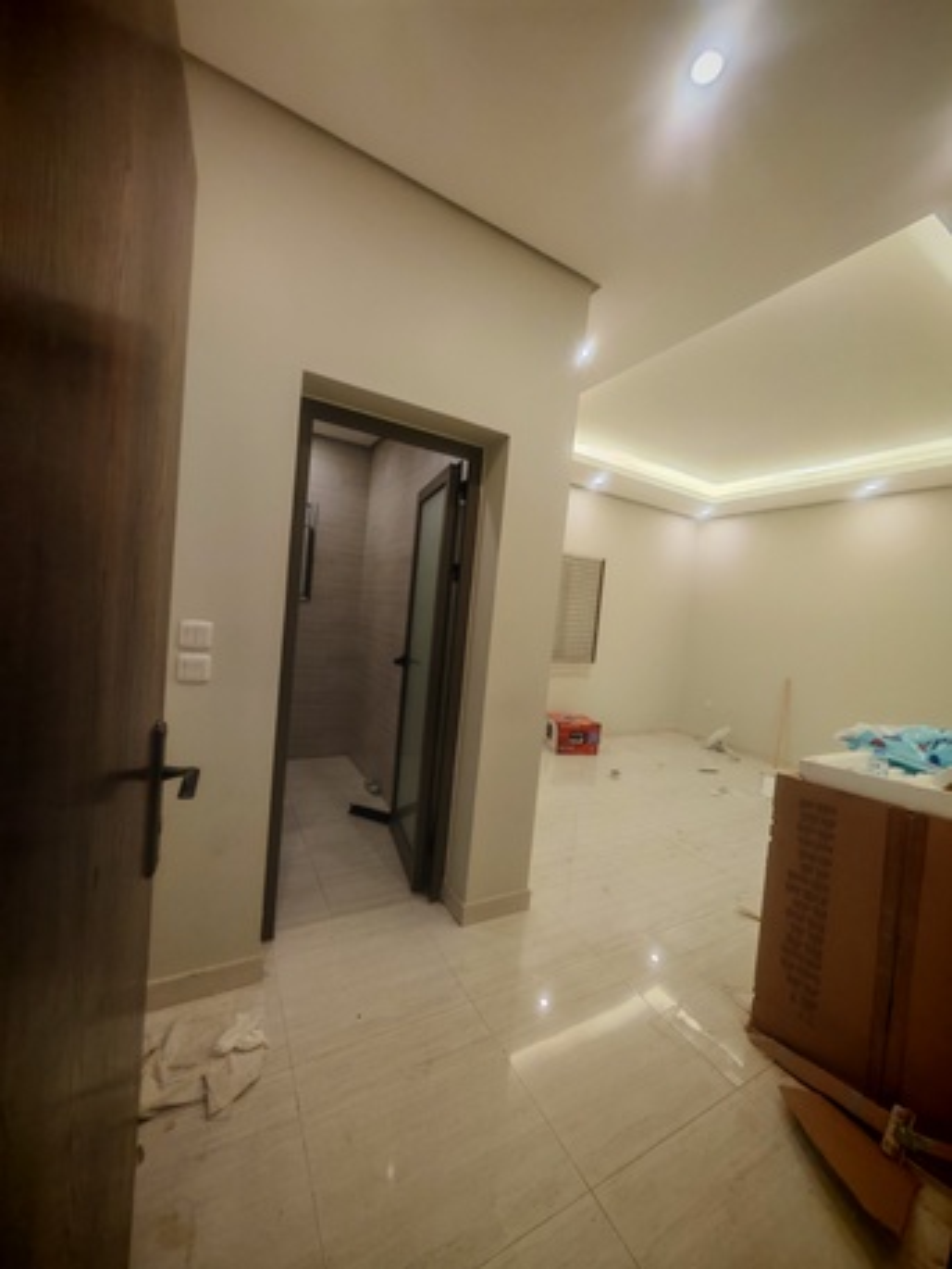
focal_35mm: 13
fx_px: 476
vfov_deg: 106.2
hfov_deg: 89.9
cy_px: 634
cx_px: 476
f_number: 2
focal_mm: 1.82
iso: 125
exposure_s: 1/60
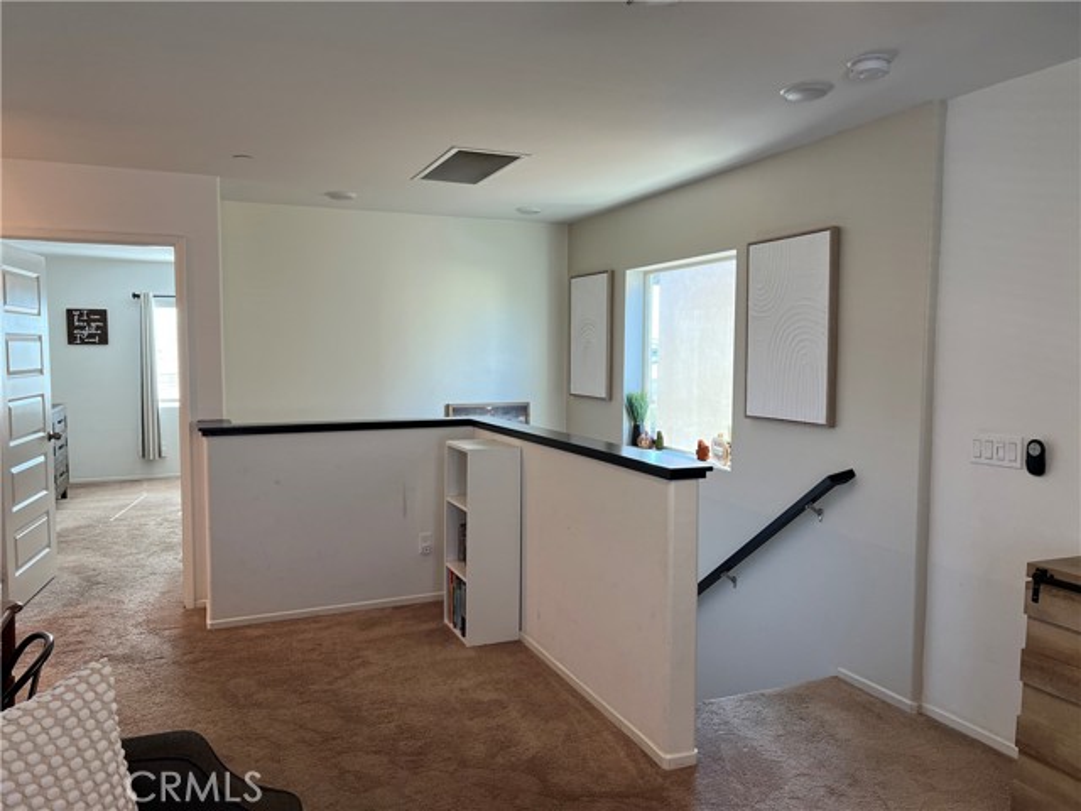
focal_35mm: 26
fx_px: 812
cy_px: 406
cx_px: 540
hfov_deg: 67.3
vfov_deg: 53.1
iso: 100
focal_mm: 5.7
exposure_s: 1/120
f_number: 1.5
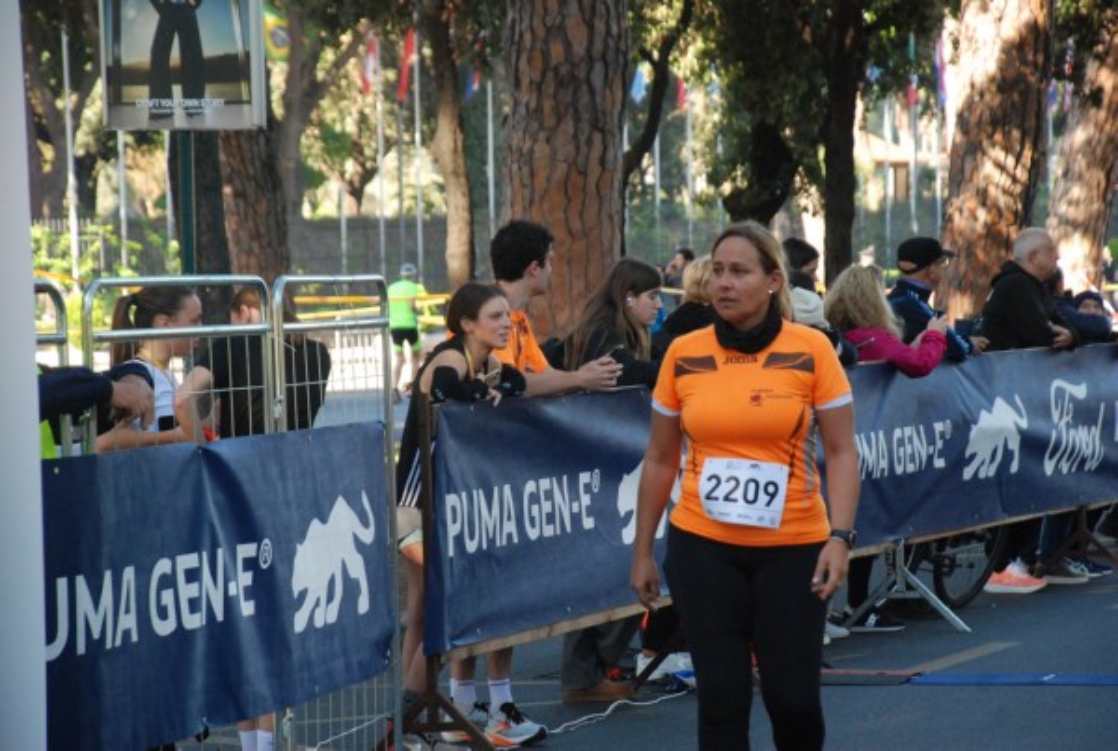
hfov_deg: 13.0
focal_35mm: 158
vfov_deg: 8.8
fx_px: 4902
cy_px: 376
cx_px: 559
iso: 1000
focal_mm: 105
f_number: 5.6
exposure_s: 1/250
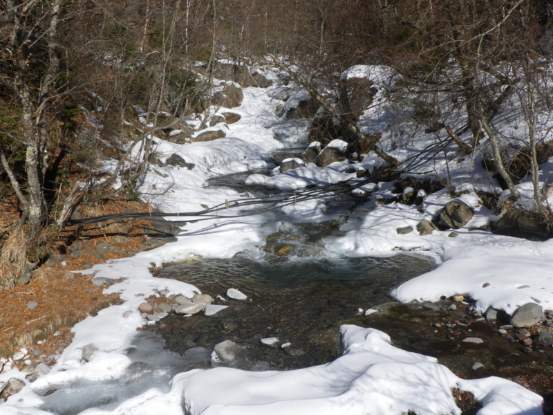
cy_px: 208
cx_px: 276
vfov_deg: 40.7
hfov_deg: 52.6
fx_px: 559
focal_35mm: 35
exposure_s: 1/400
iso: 64
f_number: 6.3
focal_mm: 6.2
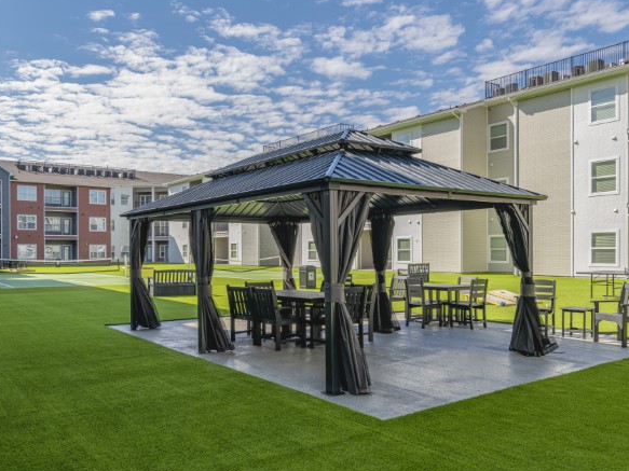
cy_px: 226
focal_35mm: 19
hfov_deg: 83.3
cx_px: 243
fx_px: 345
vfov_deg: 68.6
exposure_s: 1/125
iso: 100
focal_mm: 16
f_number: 7.1
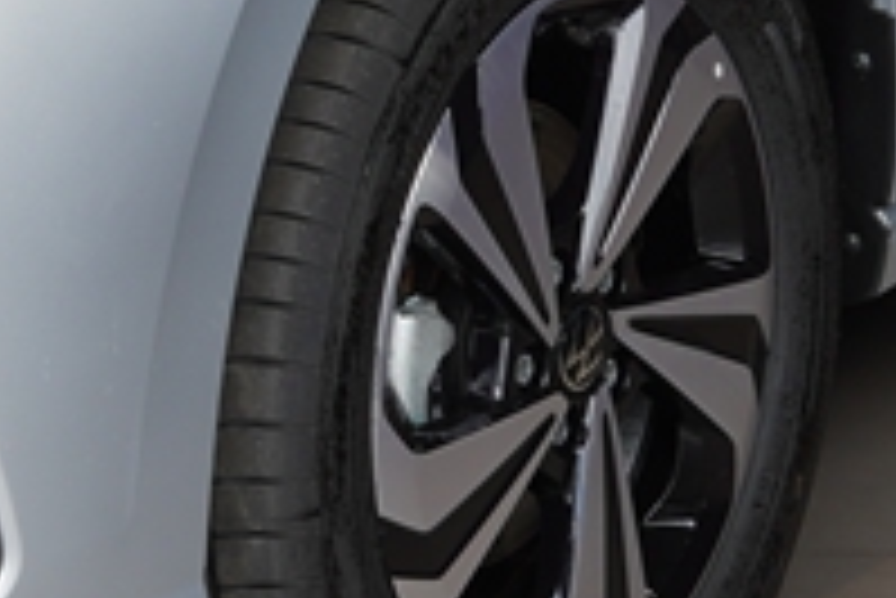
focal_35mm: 178
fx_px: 4423
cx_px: 9
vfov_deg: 7.6
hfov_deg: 11.5
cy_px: -245
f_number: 4
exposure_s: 1/160
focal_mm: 23
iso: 100
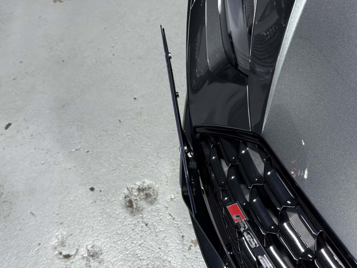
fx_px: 495
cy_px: 134
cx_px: 178
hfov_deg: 39.7
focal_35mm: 48
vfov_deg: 30.3
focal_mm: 6.76
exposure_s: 1/60
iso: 200
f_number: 1.78
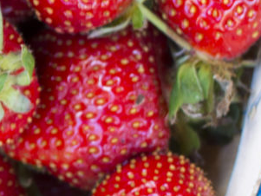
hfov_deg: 4.5
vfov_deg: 3.6
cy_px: 19
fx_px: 3085
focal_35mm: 409
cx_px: -726
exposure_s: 1/100
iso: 400
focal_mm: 50
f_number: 5
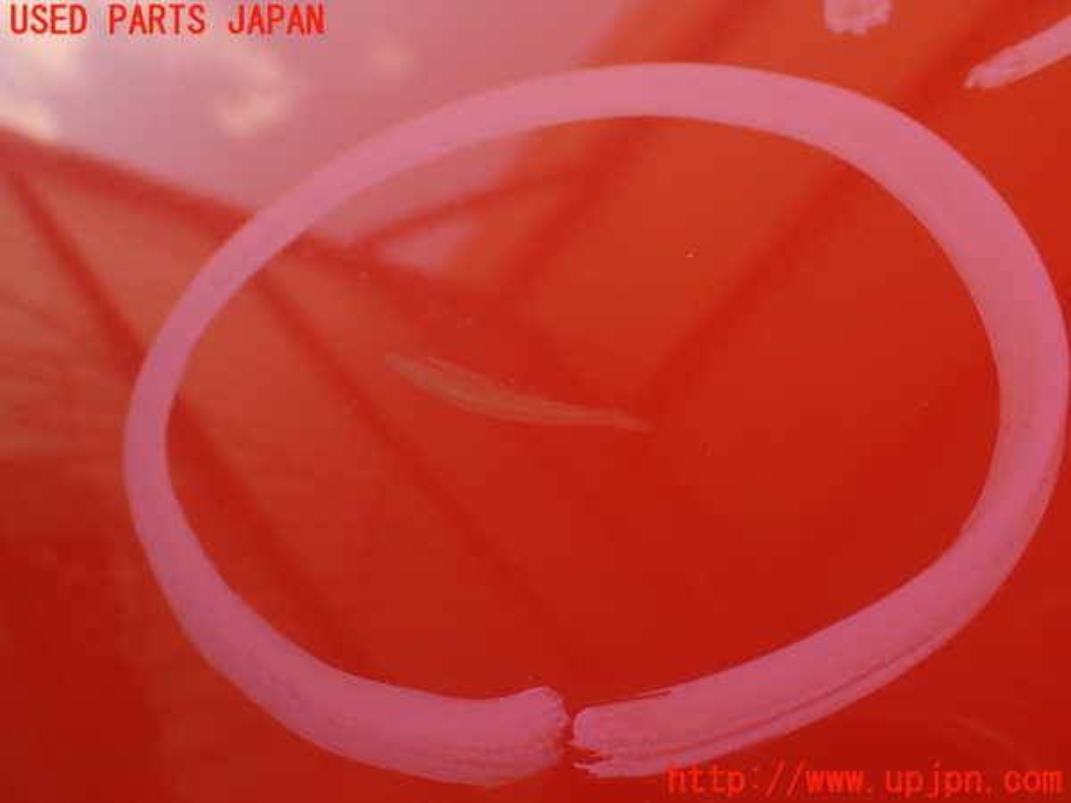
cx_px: 536
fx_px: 1114
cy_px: 402
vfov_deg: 39.7
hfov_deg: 51.4
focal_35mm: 36
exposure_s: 1/125
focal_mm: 6.37
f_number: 3.5
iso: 100
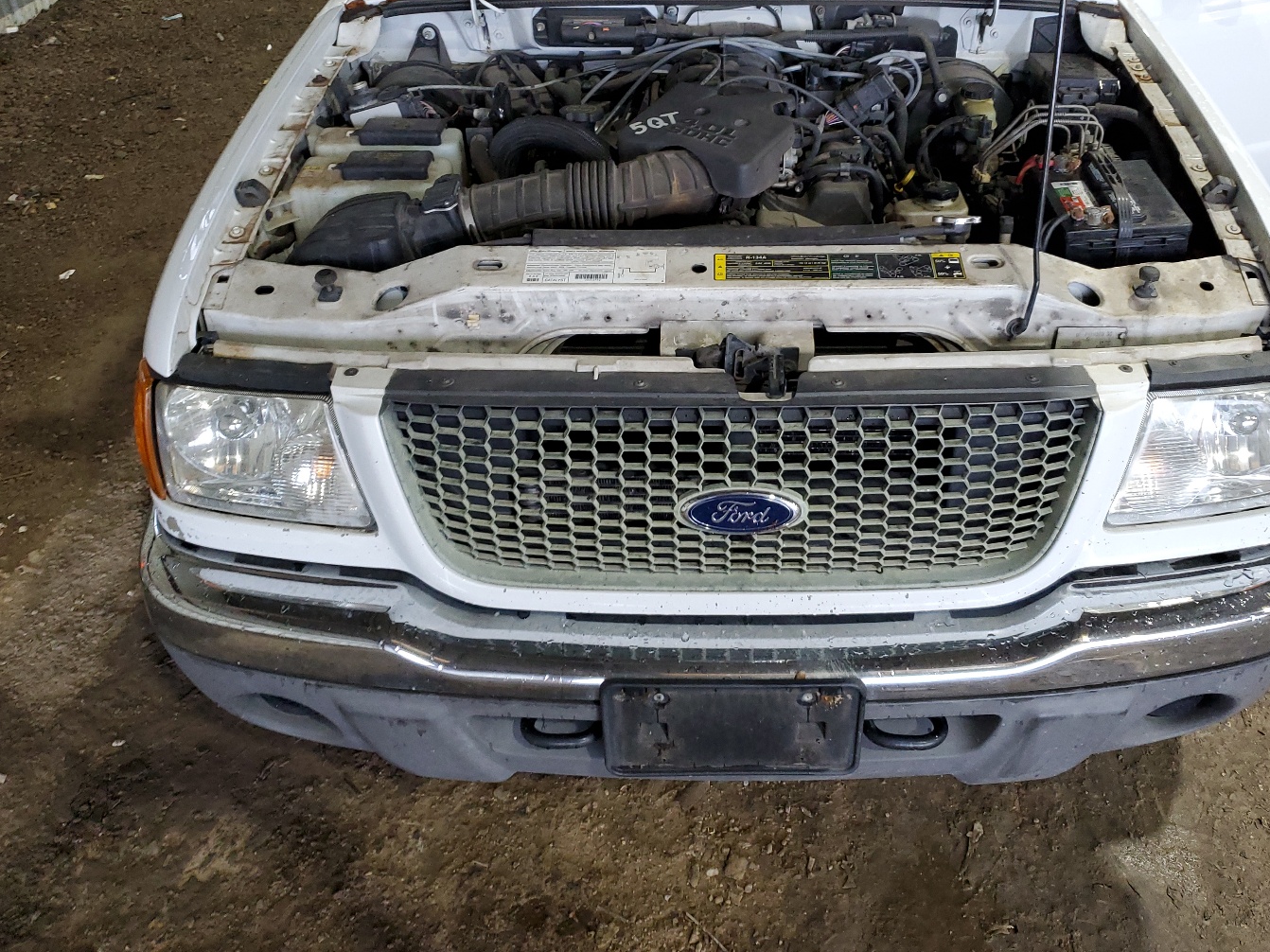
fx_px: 1137
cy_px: 388
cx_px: 712
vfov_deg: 45.2
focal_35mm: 31
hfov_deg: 58.2
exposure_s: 1/60.2
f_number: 1.5
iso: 161
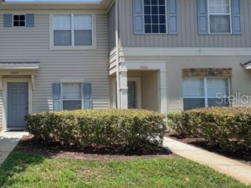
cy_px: 98
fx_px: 174
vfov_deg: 56.8
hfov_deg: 65.5
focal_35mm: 24
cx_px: 52
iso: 32
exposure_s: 1/582
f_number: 1.8
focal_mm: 1.57
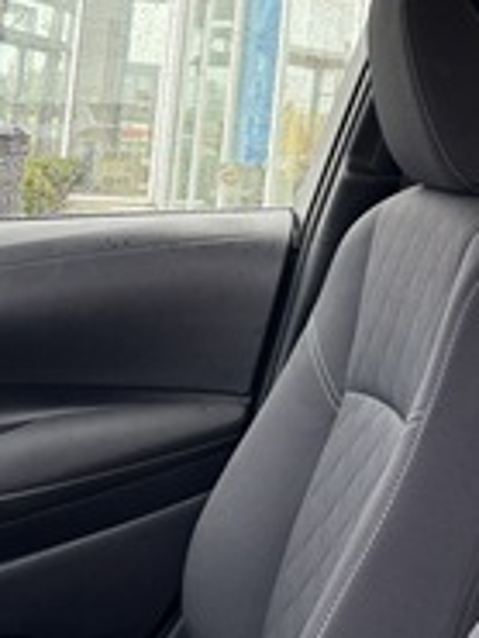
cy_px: 102
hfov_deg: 22.2
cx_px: 627
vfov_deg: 31.6
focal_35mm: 59
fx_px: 1087
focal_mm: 5.96
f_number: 1.6
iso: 125
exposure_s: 1/91
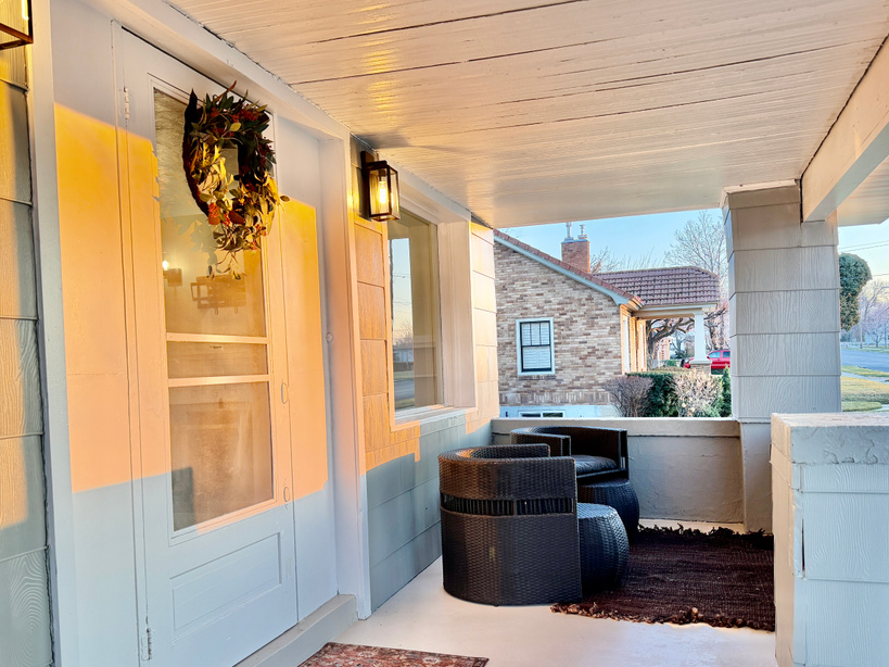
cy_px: 367
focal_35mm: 30
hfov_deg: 60.0
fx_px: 770
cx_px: 435
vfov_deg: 46.7
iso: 125
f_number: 1.78
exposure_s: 1/120
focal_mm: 6.76
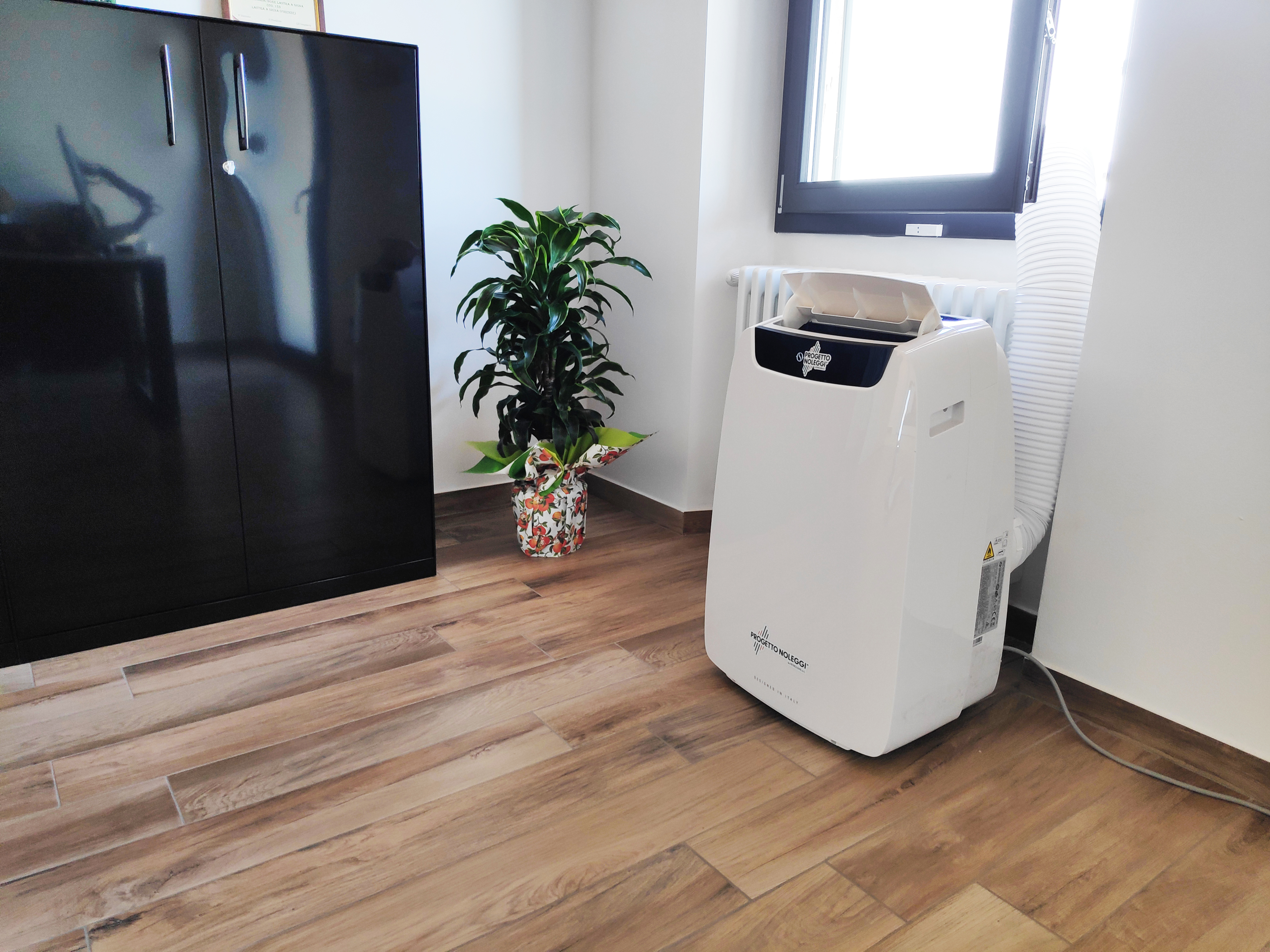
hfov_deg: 81.7
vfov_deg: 66.0
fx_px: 734
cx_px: 635
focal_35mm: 20
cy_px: 476
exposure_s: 1/50
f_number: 1.9
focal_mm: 3.94
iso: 140
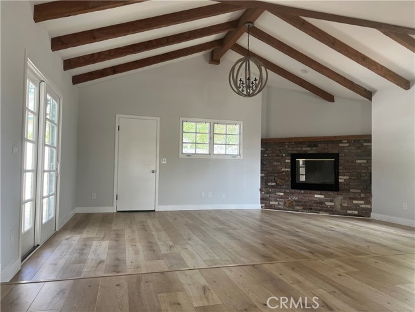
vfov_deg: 53.1
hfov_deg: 67.3
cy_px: 156
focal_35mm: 26
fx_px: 312
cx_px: 208
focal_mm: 5.7
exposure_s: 1/121
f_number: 1.5
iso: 100
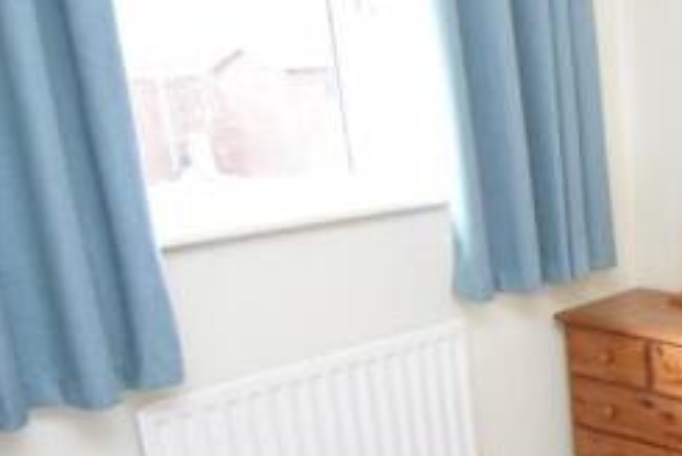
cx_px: 835
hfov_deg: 33.0
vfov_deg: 27.9
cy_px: 318
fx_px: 910
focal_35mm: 48
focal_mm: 12
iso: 6400
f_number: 4
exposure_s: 1/60
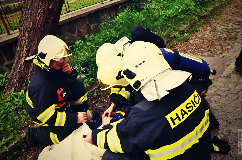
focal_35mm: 33
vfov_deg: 39.9
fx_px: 222
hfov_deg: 57.3
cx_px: 121
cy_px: 80
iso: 200
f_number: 6.3
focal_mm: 22
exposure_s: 1/160
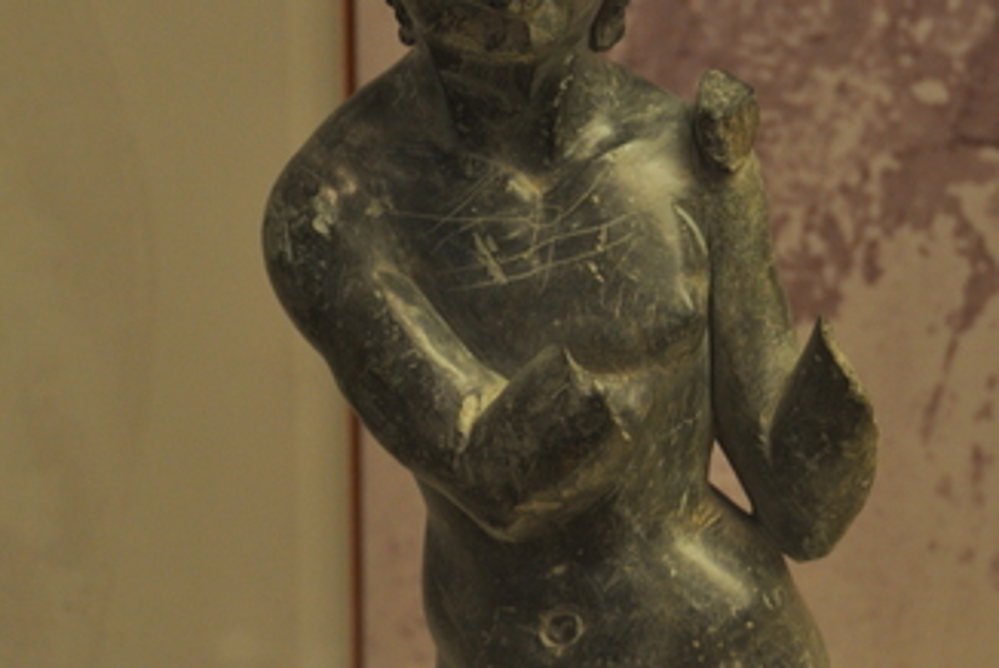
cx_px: 550
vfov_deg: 8.2
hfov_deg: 12.3
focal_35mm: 167
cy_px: 371
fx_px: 4639
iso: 500
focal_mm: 55
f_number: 4.8
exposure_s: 1/15
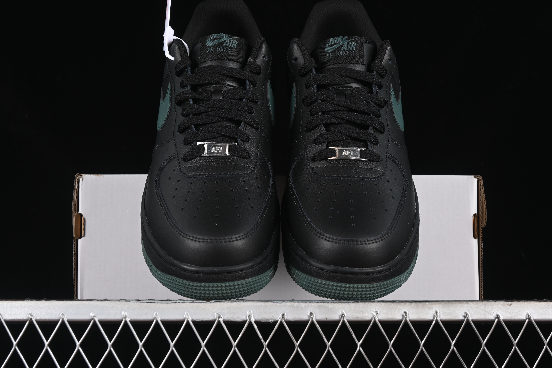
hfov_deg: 26.6
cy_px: 185
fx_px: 1165
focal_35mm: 76
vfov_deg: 18.0
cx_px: 279
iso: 160
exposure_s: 1/60
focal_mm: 50
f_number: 6.3
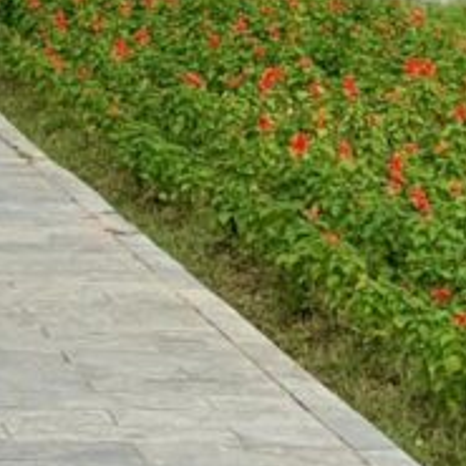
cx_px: -325
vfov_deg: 6.7
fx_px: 3869
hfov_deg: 6.8
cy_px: -355
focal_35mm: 254
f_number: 2
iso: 25
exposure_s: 1/2179
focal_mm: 6
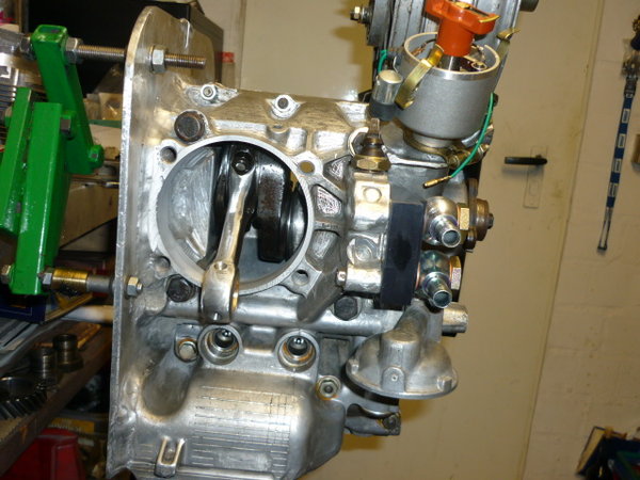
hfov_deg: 55.4
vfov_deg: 42.9
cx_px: 320
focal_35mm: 33
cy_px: 240
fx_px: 610
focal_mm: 5.5
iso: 100
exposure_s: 1/30
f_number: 2.8
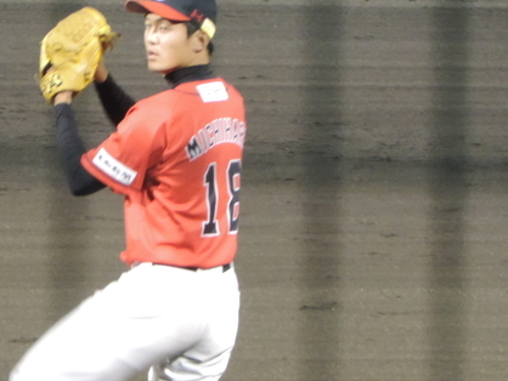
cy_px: 318
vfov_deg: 1.3
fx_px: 16842
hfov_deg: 1.7
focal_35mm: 1147
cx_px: 114
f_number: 4.9
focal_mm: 107
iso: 800
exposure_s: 1/30
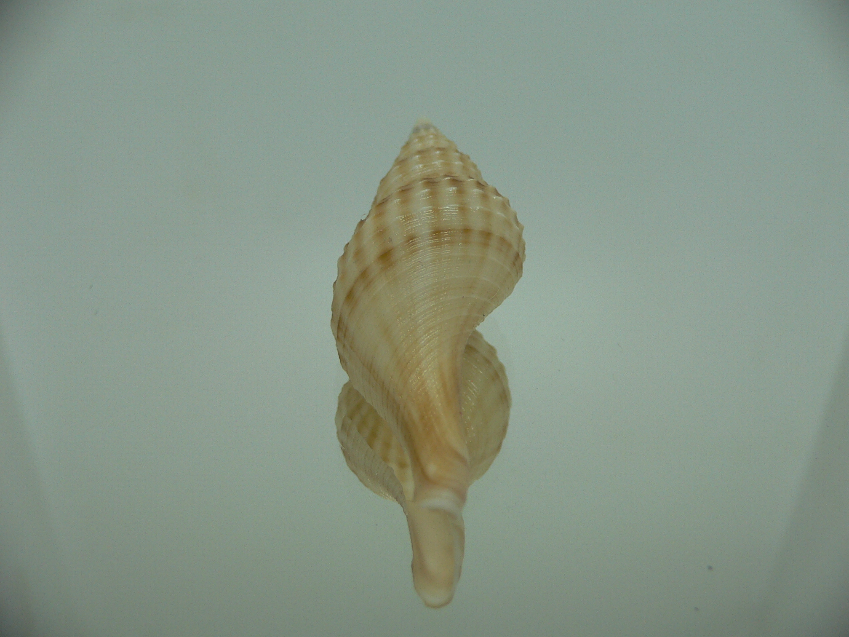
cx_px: 424
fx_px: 858
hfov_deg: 52.6
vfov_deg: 40.7
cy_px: 318
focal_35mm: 35
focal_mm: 4.6
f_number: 2.8
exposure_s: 1/60
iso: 80
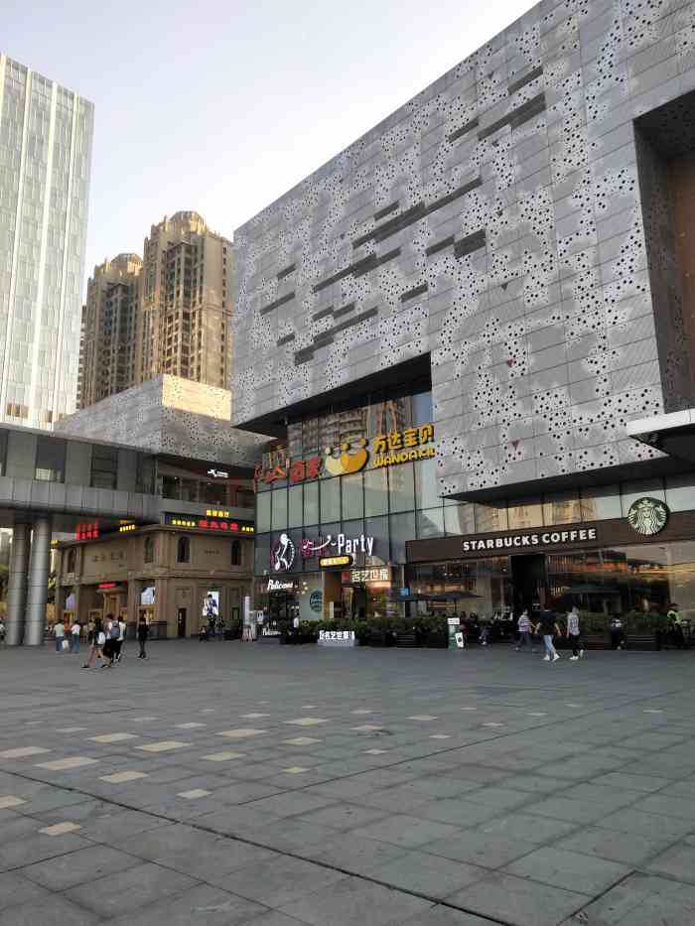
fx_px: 803
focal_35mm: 30
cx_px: 348
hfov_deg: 46.8
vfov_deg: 60.0
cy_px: 463
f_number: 1.8
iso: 75
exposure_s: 1/500
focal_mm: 3.95
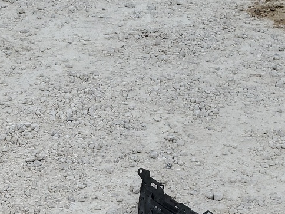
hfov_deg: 21.4
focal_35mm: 86
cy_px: 238
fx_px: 708
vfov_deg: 16.6
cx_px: -39
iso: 50
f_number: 1.5
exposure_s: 1/1667
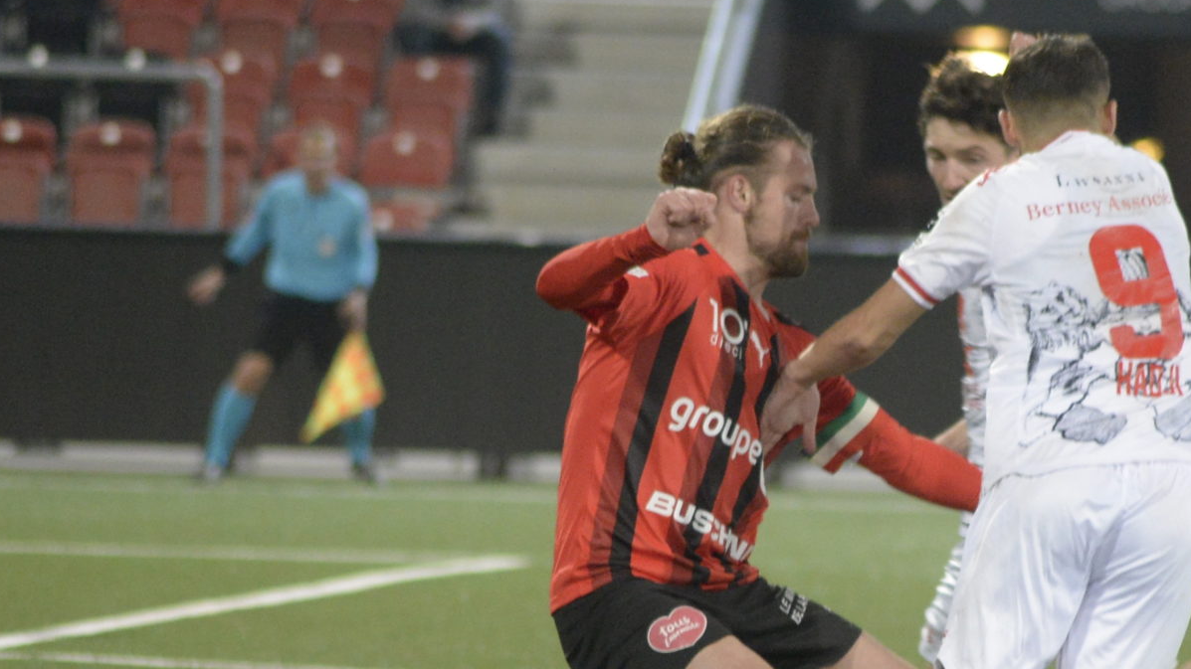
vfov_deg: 2.3
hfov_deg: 4.0
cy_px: 528
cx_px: 867
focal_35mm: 537
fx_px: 16957
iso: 6400
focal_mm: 240
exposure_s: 1/640
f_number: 5
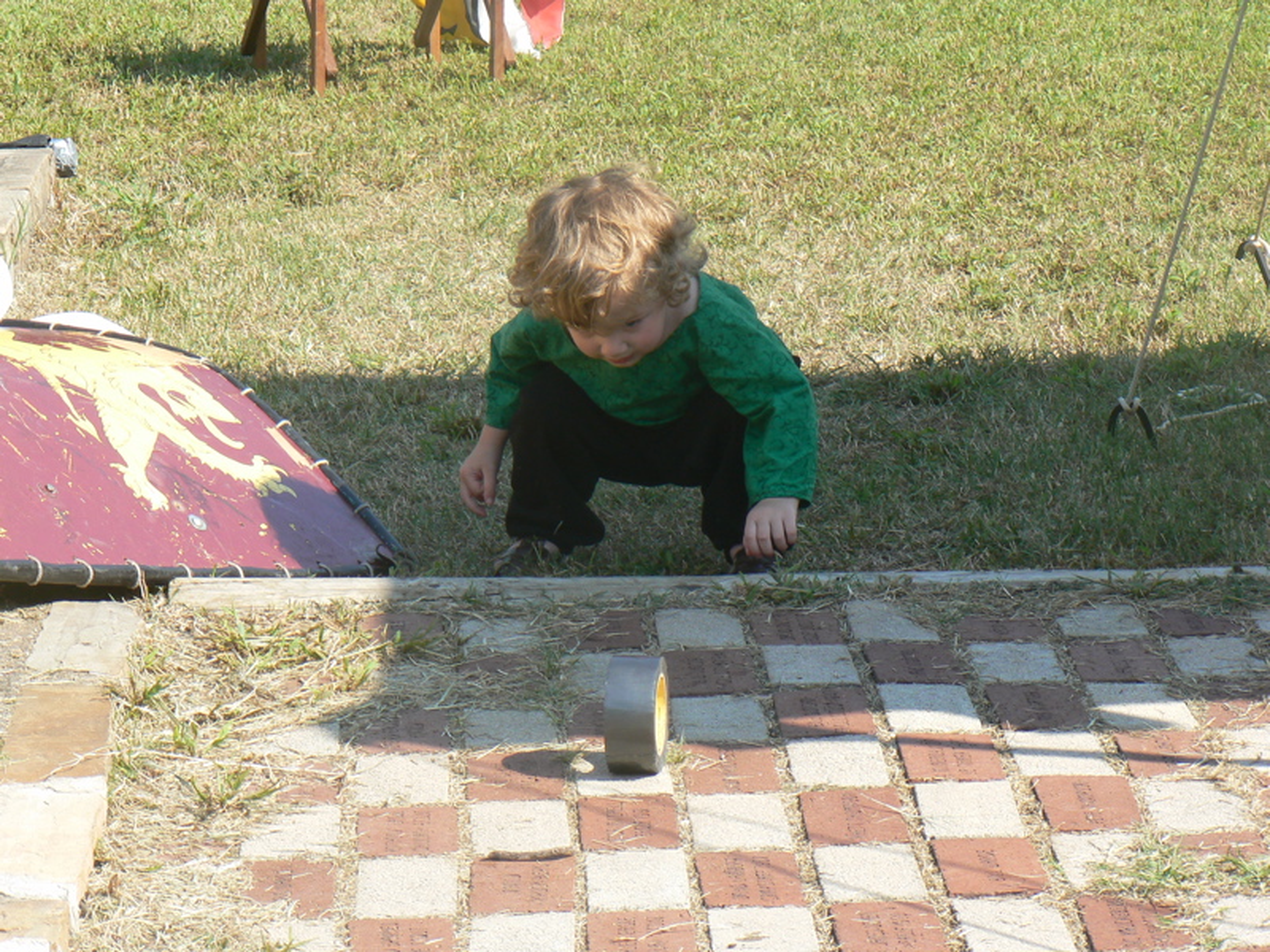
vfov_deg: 9.2
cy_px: 476
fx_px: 5907
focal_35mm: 161
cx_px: 635
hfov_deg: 12.3
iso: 80
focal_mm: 26.8
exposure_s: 1/250
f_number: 5.6
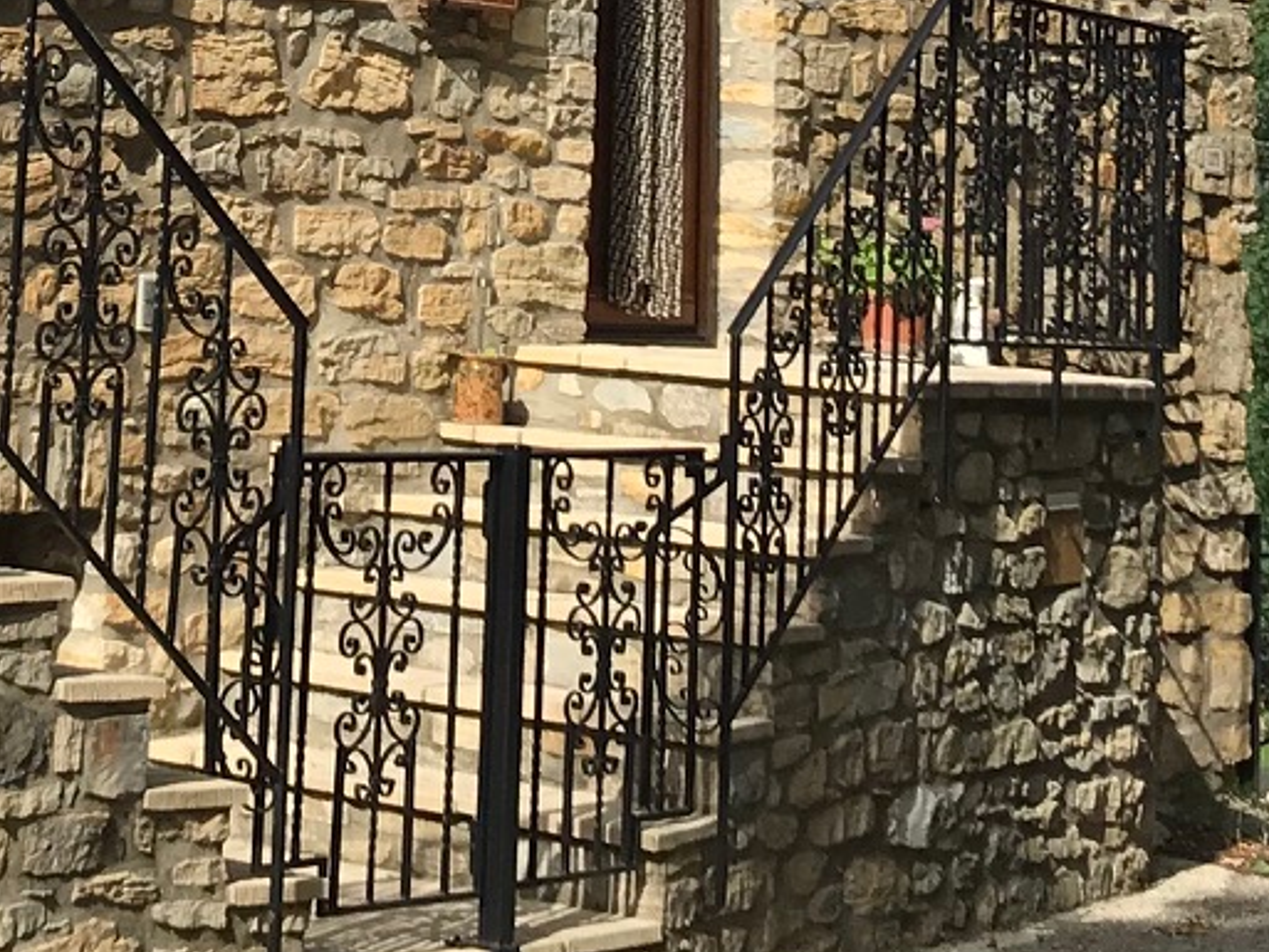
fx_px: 4033
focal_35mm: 110
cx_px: 178
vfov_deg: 12.9
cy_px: -351
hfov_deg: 17.7
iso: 20
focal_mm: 3.99
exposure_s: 1/1773
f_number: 1.8
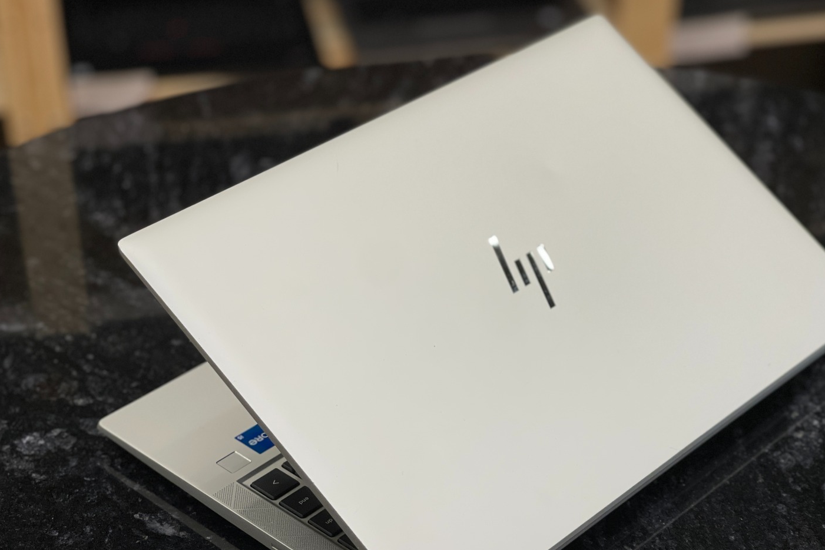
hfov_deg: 26.6
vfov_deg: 17.9
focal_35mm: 76
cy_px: 347
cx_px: 460
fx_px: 1742
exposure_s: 1/121
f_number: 2.2
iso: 80
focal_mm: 7.5
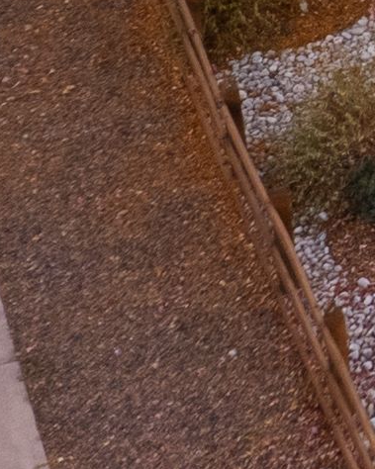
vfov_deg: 7.7
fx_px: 3303
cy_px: -577
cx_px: 1115
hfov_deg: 6.0
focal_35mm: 238
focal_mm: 8.38
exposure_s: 1/15
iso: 100
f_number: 2.8
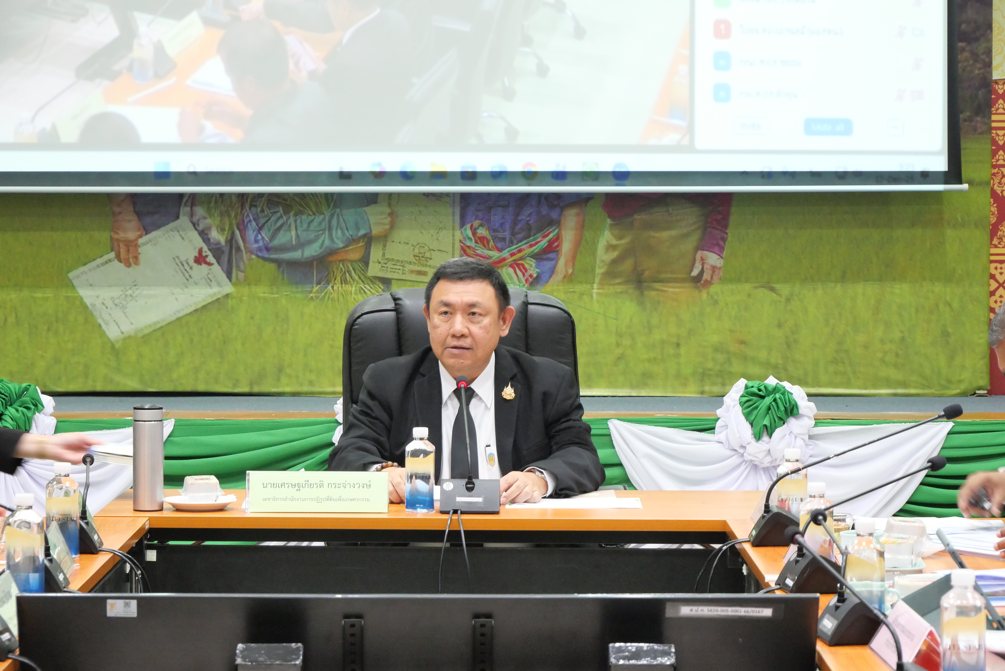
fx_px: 3464
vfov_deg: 11.1
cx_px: 502
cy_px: 336
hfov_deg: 16.5
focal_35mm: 124
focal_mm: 60
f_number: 5.6
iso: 3200
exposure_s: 1/40
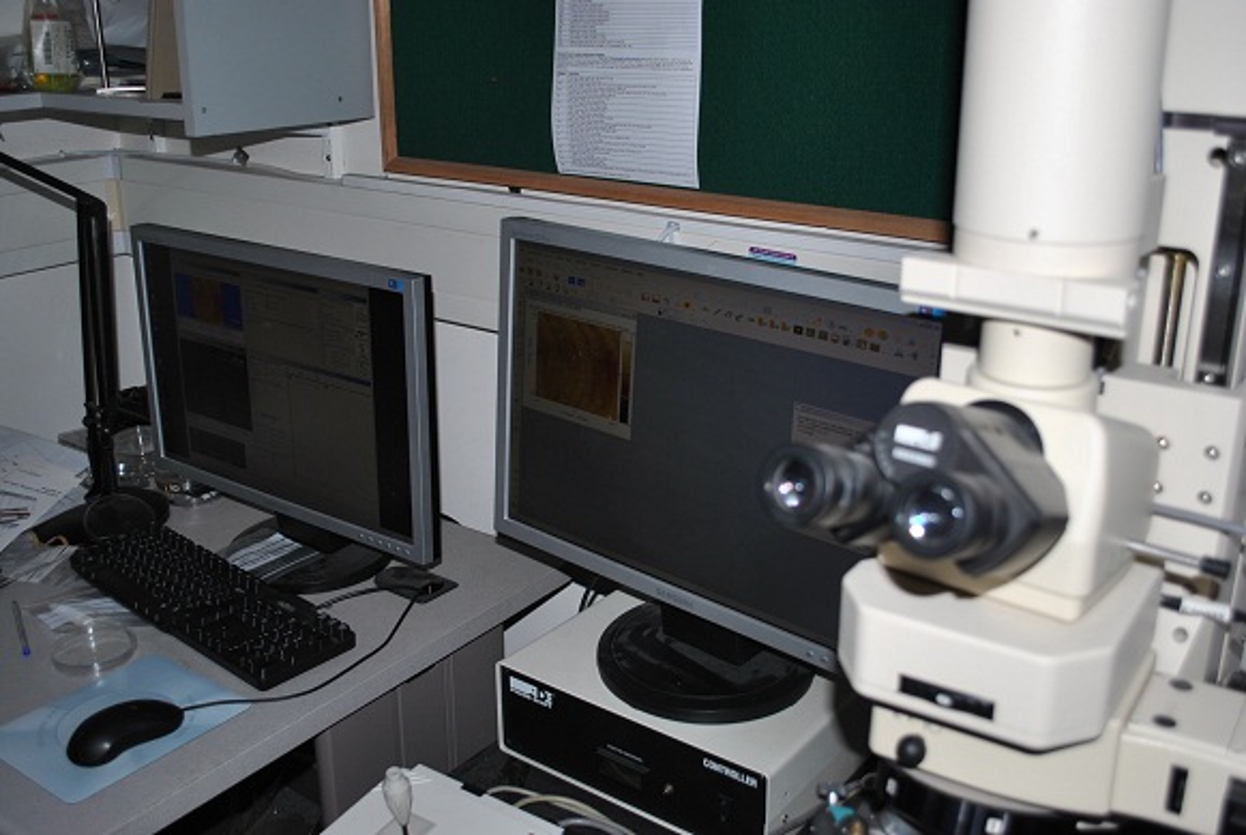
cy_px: 418
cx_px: 623
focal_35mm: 36
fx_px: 1248
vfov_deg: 37.0
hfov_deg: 53.1
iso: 100
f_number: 4
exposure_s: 1/125
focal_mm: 24
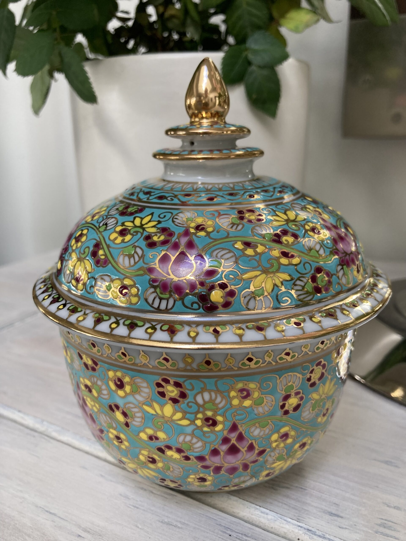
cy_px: 270
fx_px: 438
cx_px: 203
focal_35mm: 28
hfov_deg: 49.7
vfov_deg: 63.4
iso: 100
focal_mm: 3.99
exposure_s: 1/60
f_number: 1.8
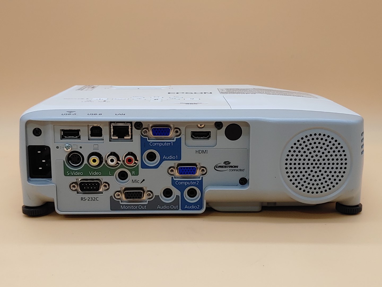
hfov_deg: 38.9
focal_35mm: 49
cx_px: 191
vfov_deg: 29.7
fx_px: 541
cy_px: 144
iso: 50
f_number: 1.8
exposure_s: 1/120
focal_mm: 4.36
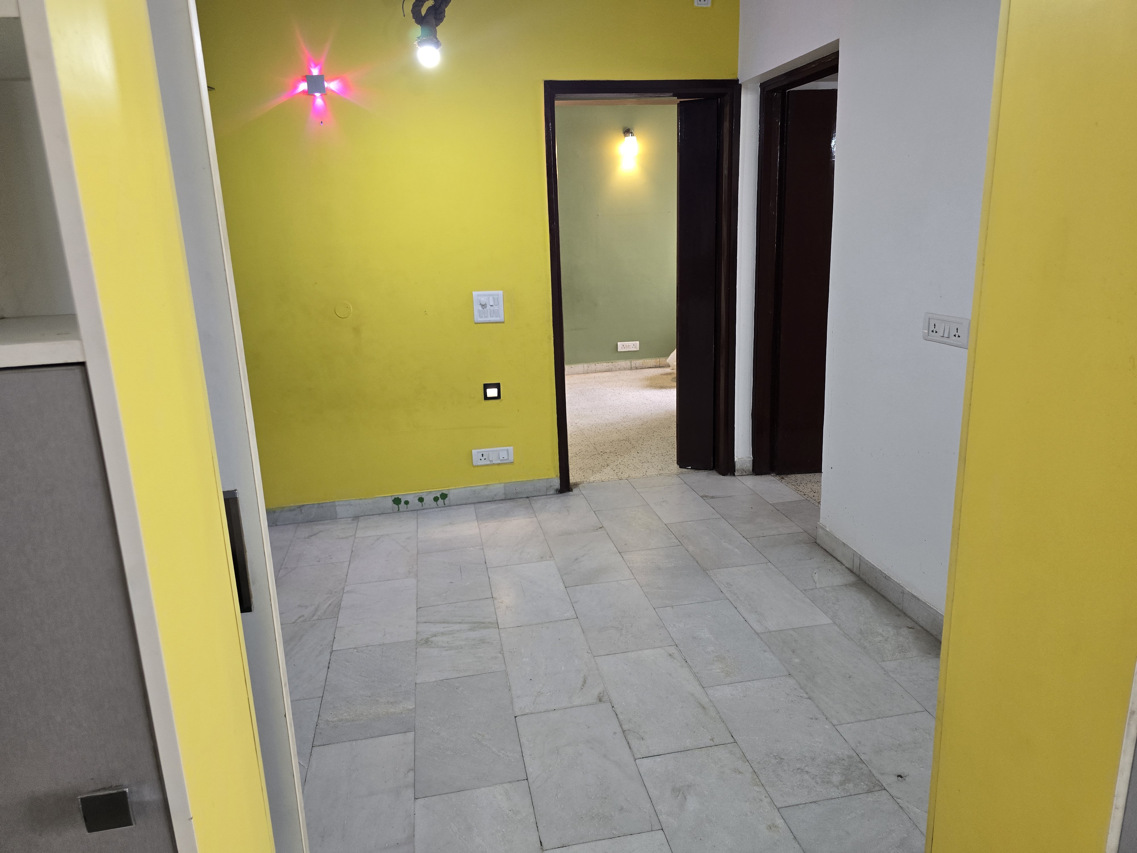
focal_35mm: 23
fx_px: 755
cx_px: 568
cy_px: 426
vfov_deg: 58.9
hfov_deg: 73.9
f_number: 1.7
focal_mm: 6.3
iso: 250
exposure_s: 1/100
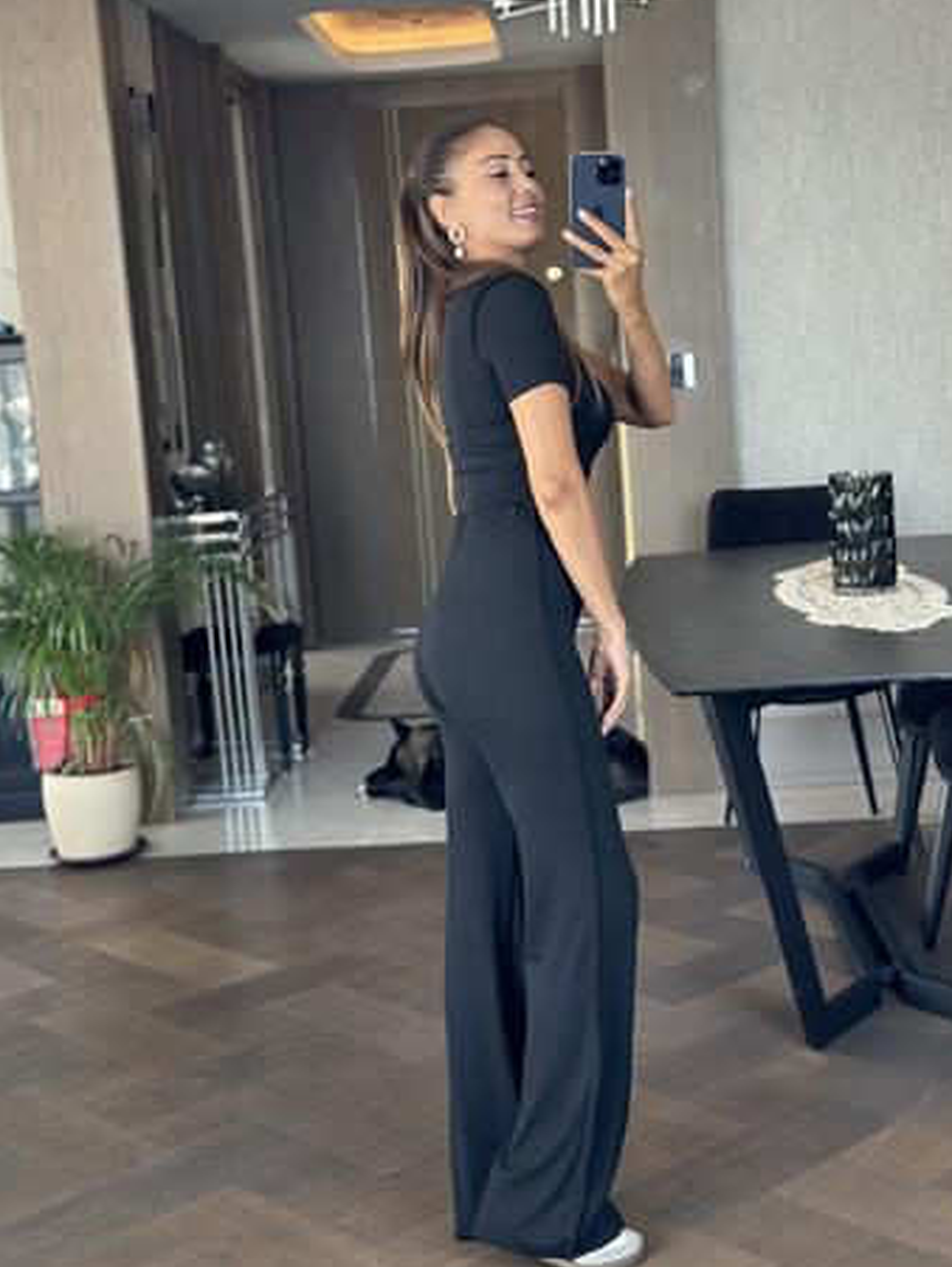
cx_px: 530
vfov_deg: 35.5
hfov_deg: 27.0
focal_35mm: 54
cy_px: 597
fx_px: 1978
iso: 160
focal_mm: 6.86
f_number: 1.78
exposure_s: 1/60
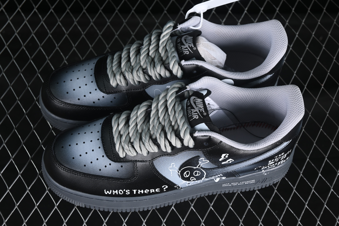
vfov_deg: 18.2
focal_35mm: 75
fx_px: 706
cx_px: 170
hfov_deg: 27.0
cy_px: 113
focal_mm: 50
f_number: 6.3
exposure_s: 1/50
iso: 160
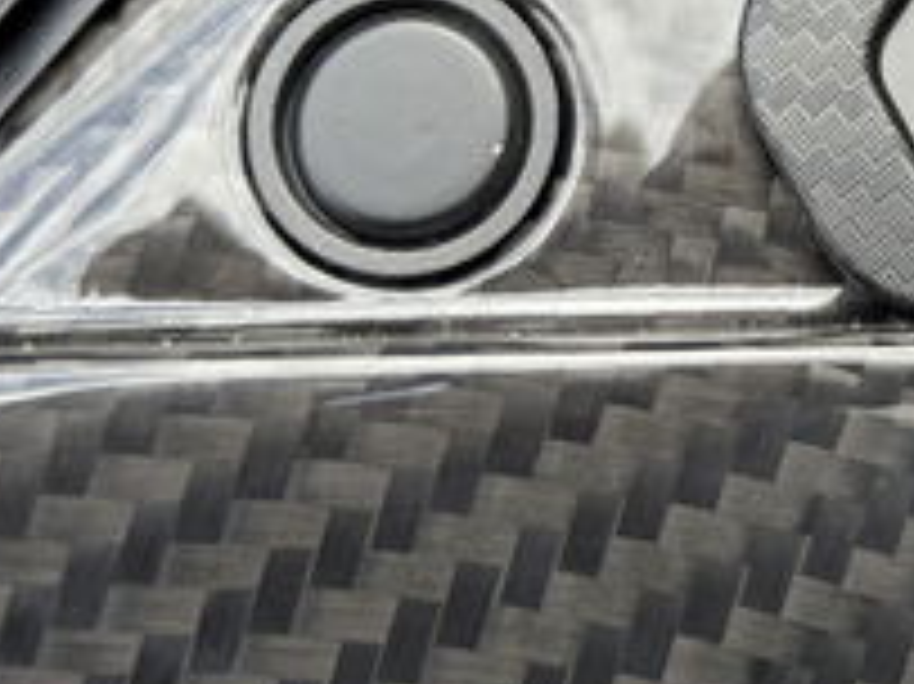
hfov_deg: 13.6
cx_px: 1063
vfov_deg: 10.2
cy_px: -216
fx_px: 3747
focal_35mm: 142
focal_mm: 6.76
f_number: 1.78
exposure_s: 1/699
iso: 64
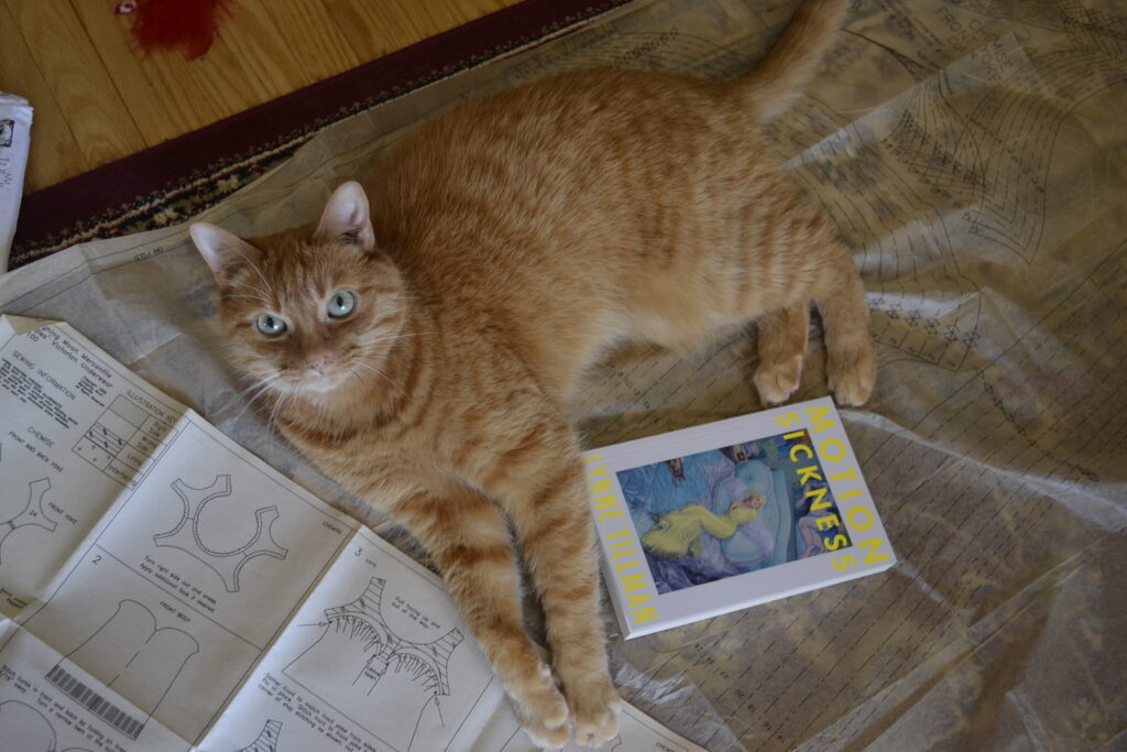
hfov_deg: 43.6
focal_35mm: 45
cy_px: 376
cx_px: 564
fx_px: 1409
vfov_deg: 29.9
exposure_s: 1/8
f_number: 4.5
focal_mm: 30
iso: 400
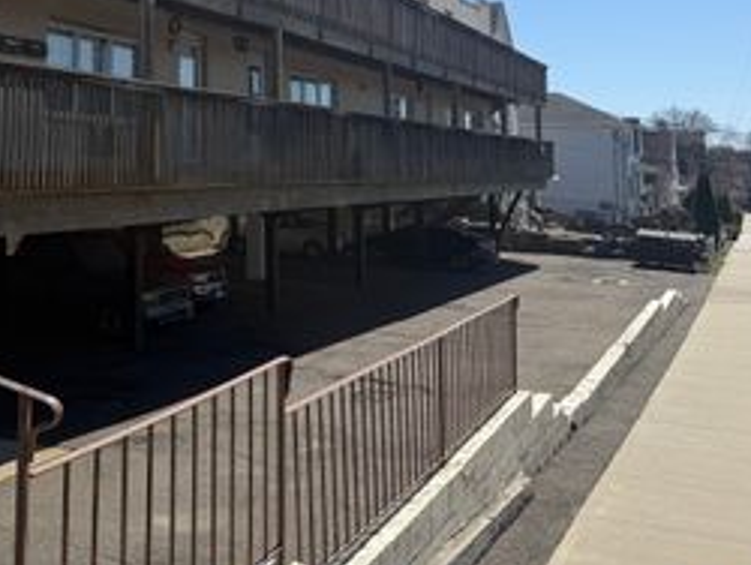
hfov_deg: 38.0
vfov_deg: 29.0
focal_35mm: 48
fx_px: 1042
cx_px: 141
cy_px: 50
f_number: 1.78
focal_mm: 6.76
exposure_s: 1/5714
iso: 80
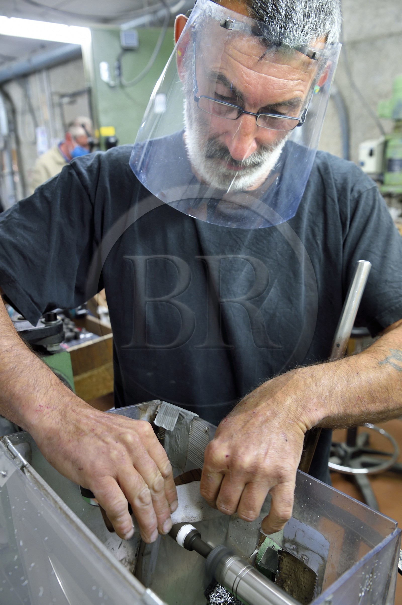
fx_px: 503
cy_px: 302
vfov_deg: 62.0
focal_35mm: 30
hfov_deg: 43.6
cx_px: 201
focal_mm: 30
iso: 800
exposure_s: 1/40
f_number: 5.6
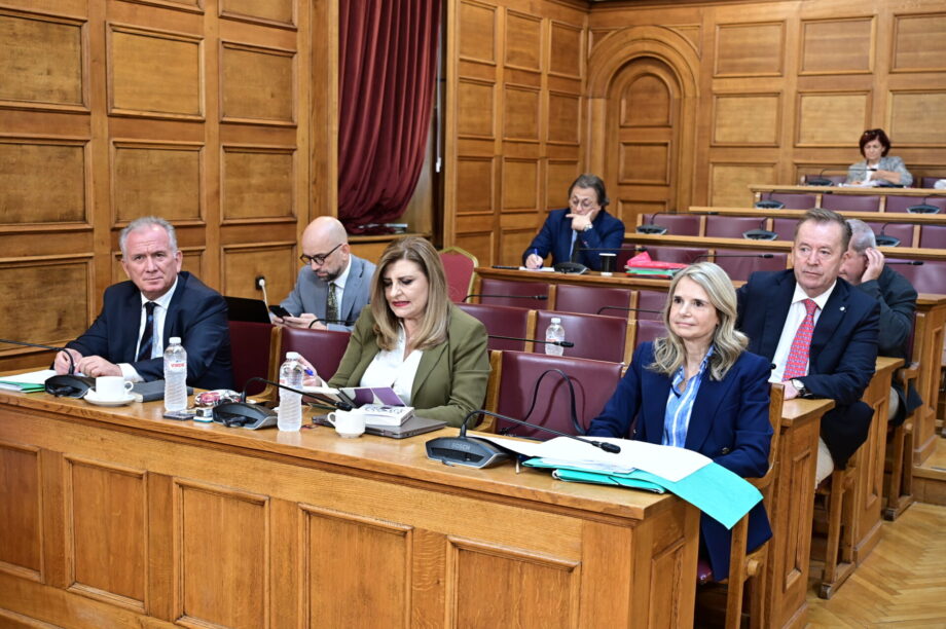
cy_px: 314
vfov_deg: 32.6
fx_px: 1077
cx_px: 473
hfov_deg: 47.4
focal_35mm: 41
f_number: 4
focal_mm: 41
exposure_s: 1/125
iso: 1000
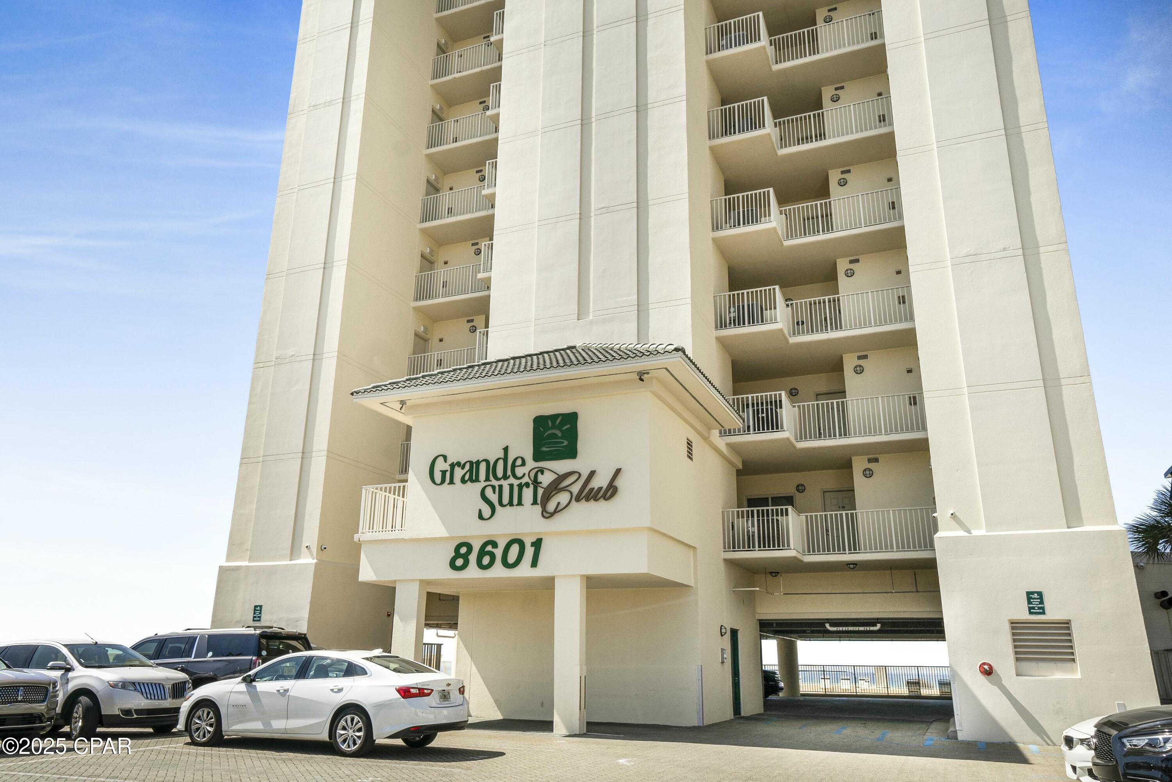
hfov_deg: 67.4
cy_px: 391
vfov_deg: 47.9
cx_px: 586
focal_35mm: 27
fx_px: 879
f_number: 9.5
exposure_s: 1/350
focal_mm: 18
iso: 200
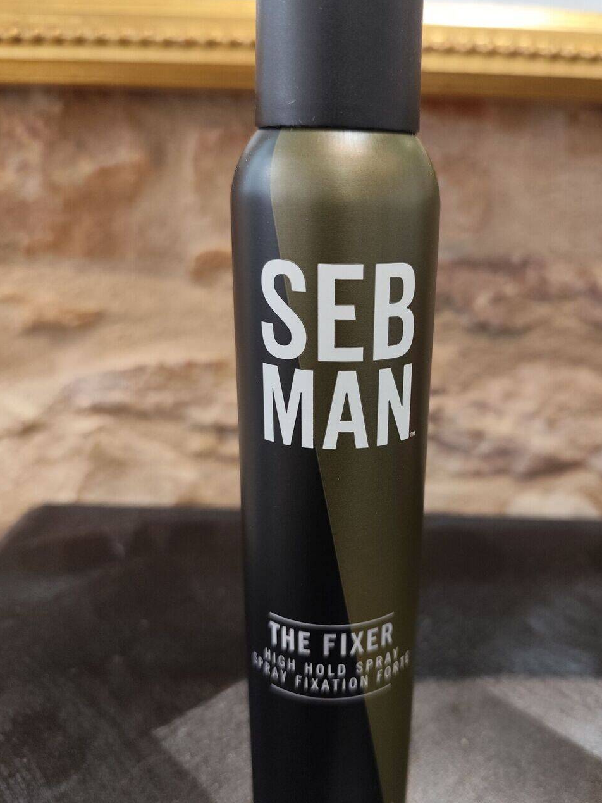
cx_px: 367
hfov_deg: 47.9
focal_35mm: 29
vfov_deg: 61.6
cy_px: 414
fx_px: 672
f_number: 1.65
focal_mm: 6.19
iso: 500
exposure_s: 1/50
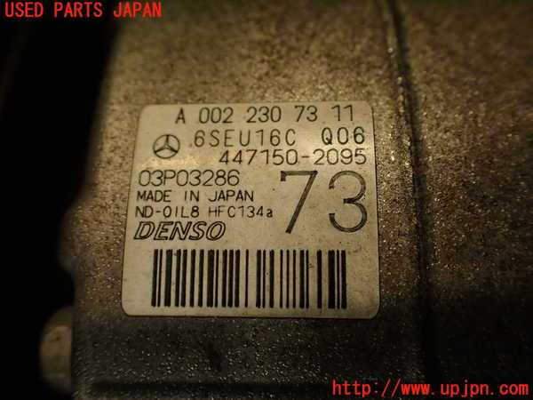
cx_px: 266
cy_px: 200
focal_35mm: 32
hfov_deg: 56.8
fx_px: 493
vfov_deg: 44.2
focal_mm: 5.79
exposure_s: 1/60
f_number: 2.4
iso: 160
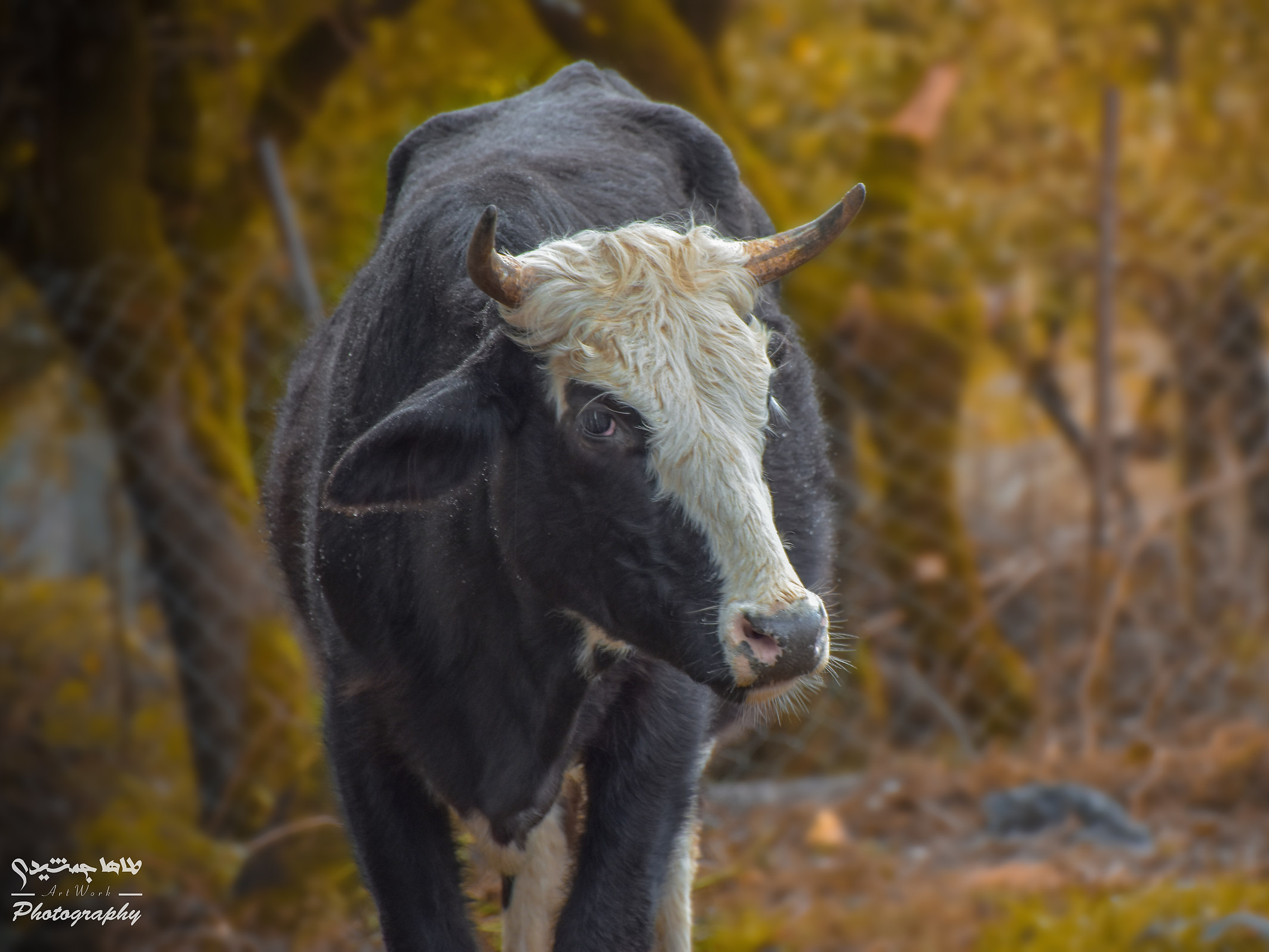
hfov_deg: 8.7
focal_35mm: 228
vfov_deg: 6.5
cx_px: 702
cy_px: 475
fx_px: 8359
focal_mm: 140
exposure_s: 1/25
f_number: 6.3
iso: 500
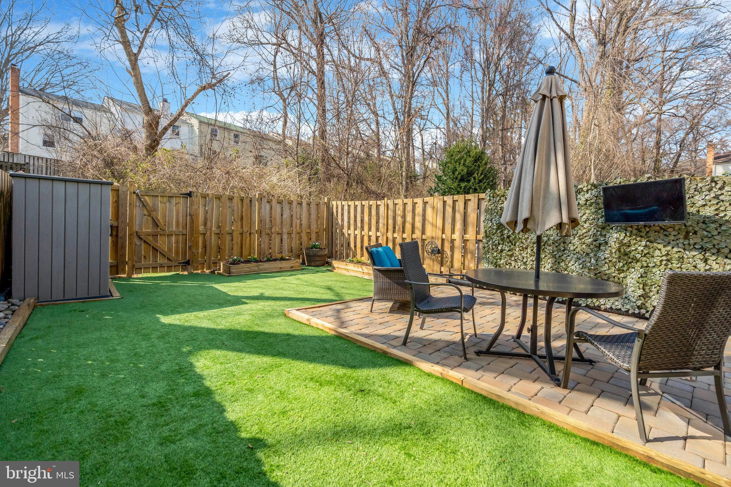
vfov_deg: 73.7
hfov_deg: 96.7
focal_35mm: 16
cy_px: 244
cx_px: 366
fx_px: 325
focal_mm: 16
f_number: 8
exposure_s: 1/1000
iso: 1250
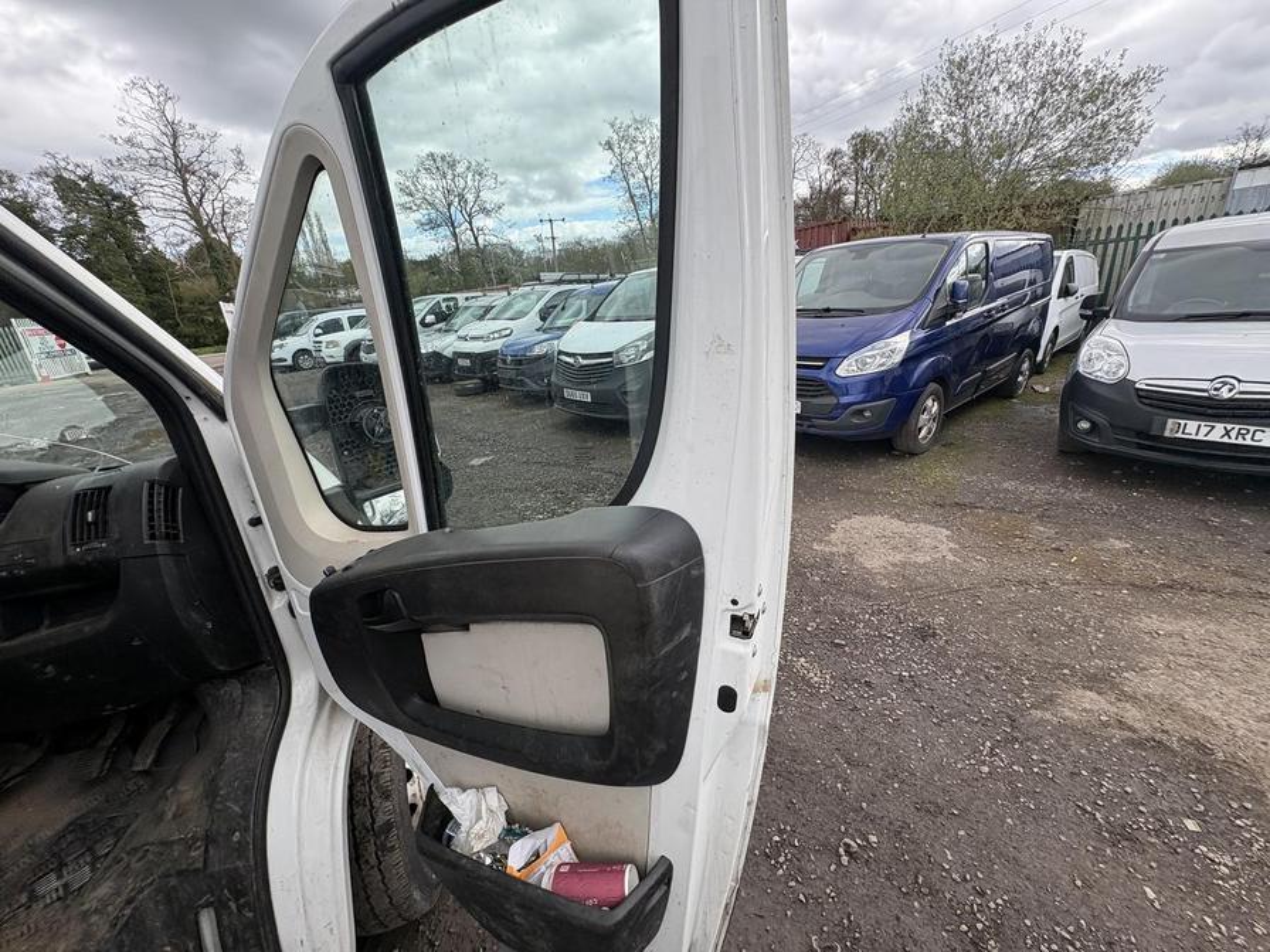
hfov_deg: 102.1
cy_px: 476
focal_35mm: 14
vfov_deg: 85.7
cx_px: 635
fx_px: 514
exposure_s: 1/479
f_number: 2.2
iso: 40
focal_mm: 2.22
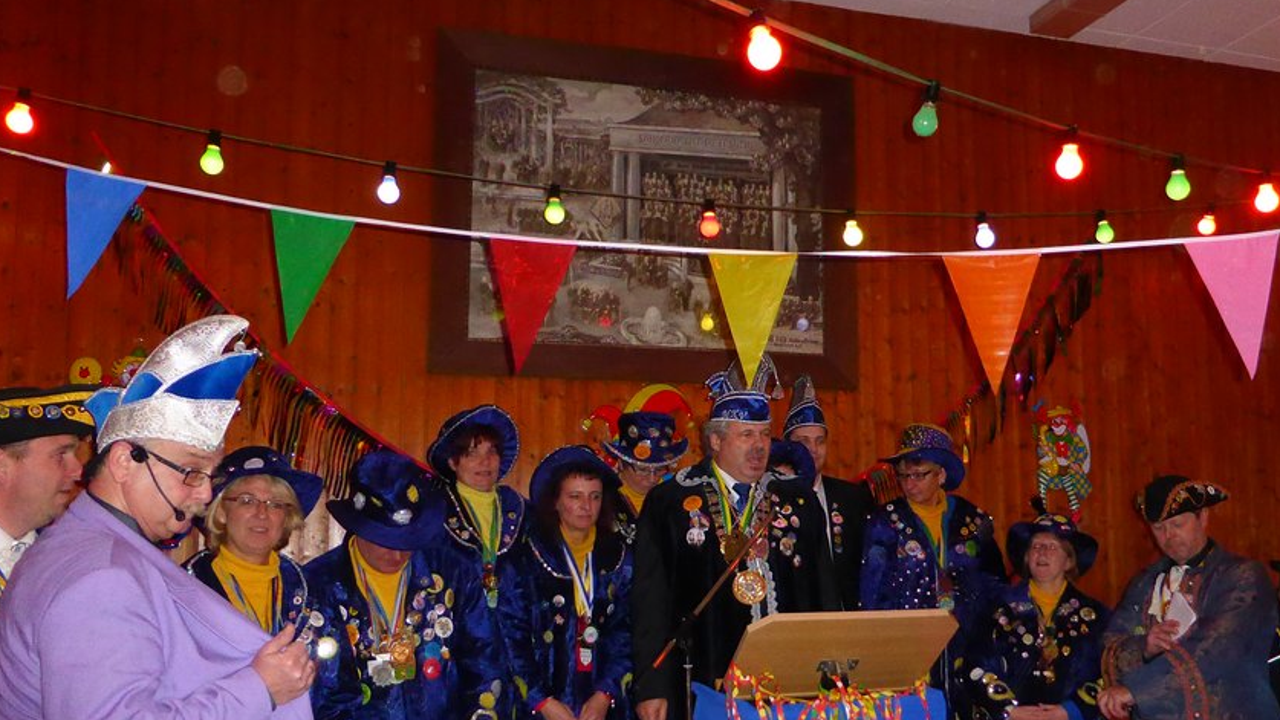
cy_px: 430
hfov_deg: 60.8
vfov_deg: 36.6
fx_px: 1086
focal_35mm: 32
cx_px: 725
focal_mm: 4.3
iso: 800
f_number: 3.3
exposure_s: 1/60
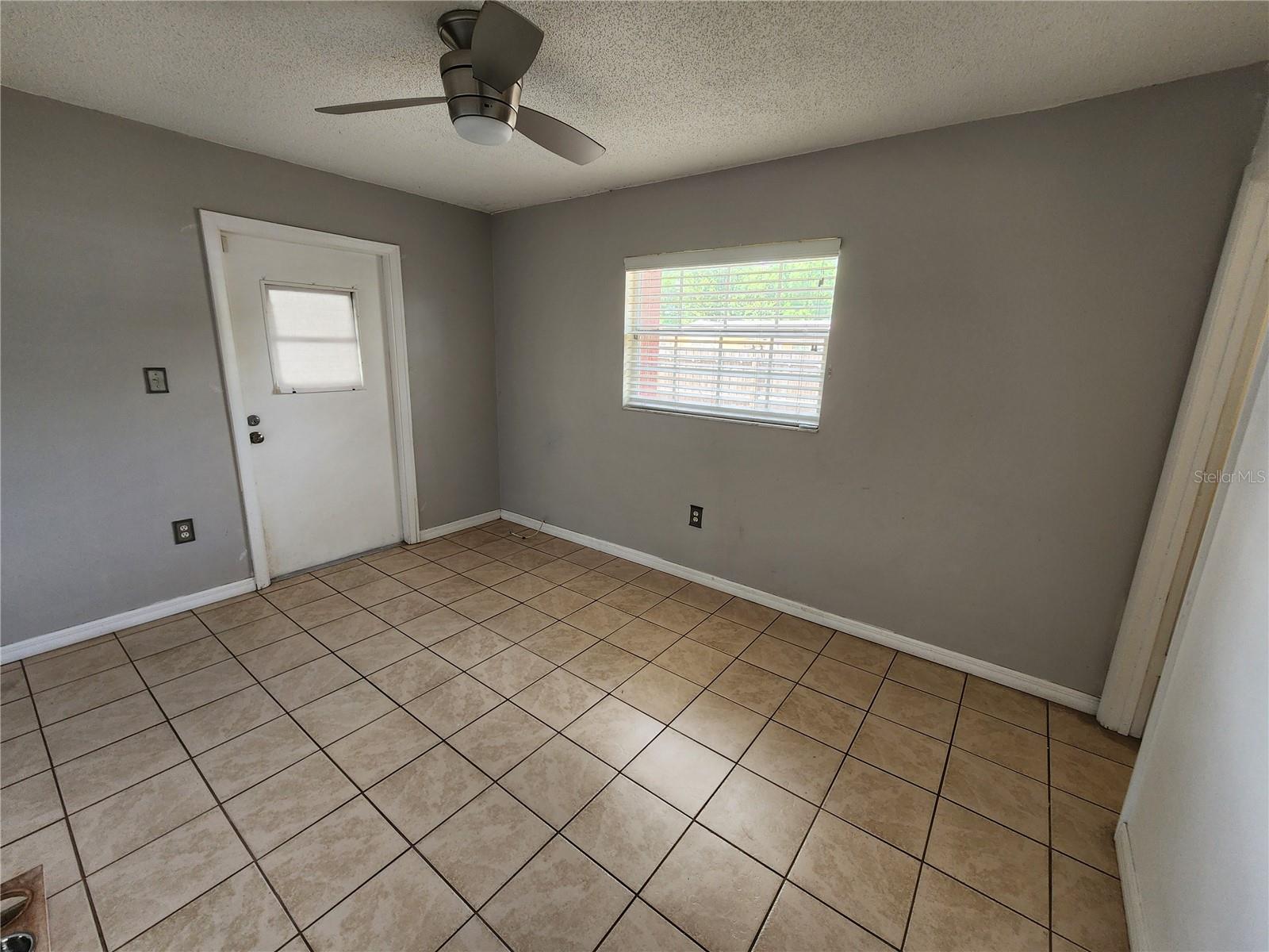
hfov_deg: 106.2
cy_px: 476
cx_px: 634
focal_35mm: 13
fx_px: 477
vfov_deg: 89.9
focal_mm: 2.2
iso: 125
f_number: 2.2
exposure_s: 1/60
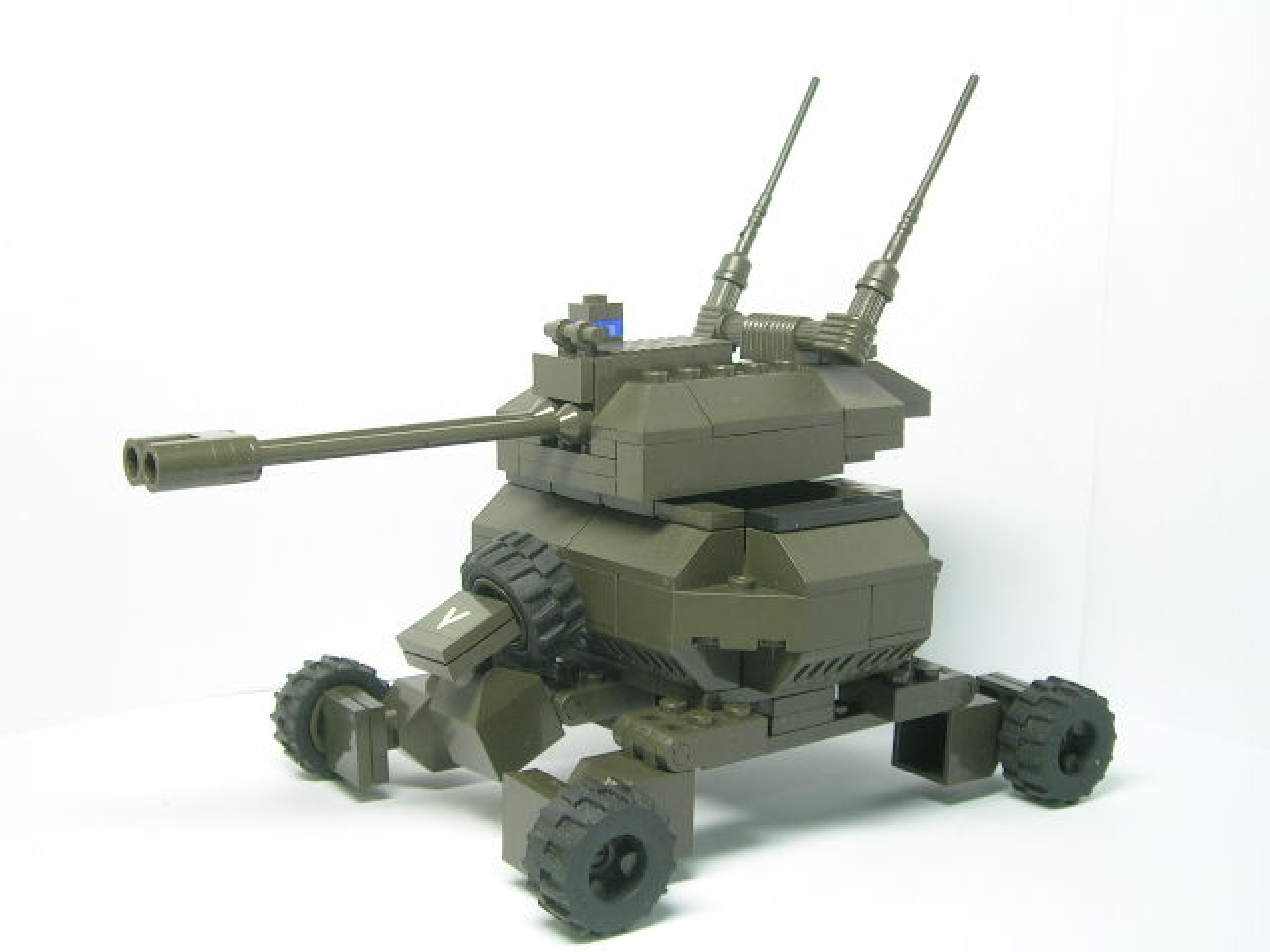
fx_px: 1761
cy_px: 476
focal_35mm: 48
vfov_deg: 30.3
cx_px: 635
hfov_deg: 39.7
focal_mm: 7.3
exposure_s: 1/13.6
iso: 50
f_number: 3.1
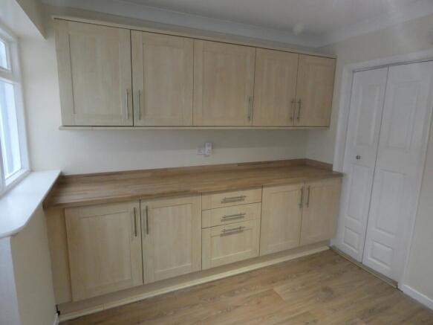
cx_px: 216
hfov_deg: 81.8
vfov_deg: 66.0
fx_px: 250
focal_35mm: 20
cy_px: 162
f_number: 2.8
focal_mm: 3.6
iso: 640
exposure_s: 1/125
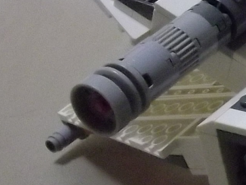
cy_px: 141
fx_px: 1095
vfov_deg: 9.6
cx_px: 490
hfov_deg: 11.5
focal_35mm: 154
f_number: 3.5
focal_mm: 5.8
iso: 720
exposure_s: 1/50
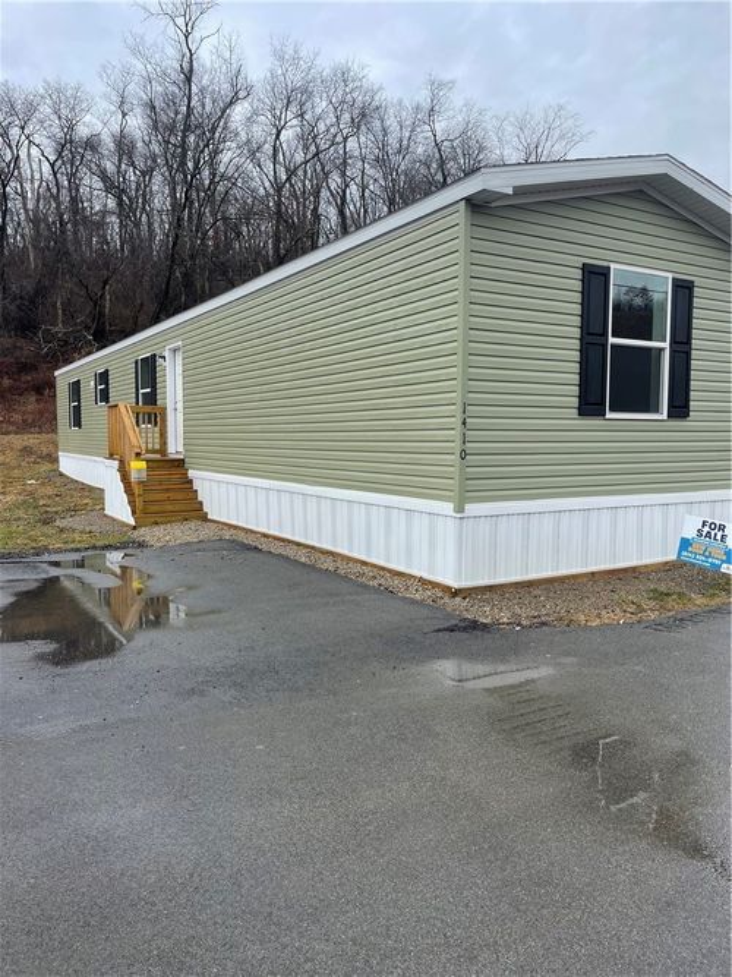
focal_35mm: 26
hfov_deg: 53.0
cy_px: 488
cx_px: 366
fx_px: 733
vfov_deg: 67.3
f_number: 1.6
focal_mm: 4.2
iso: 32
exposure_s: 1/1689
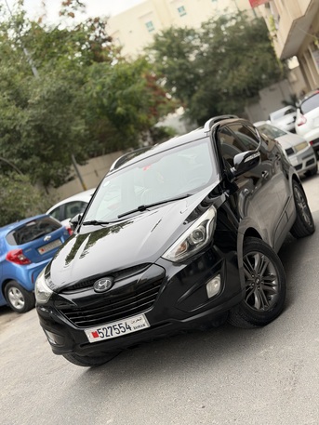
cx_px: 160
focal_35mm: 48
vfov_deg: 39.6
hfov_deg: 30.3
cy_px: 212
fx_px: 590
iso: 64
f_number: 1.78
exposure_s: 1/340
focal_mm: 6.76
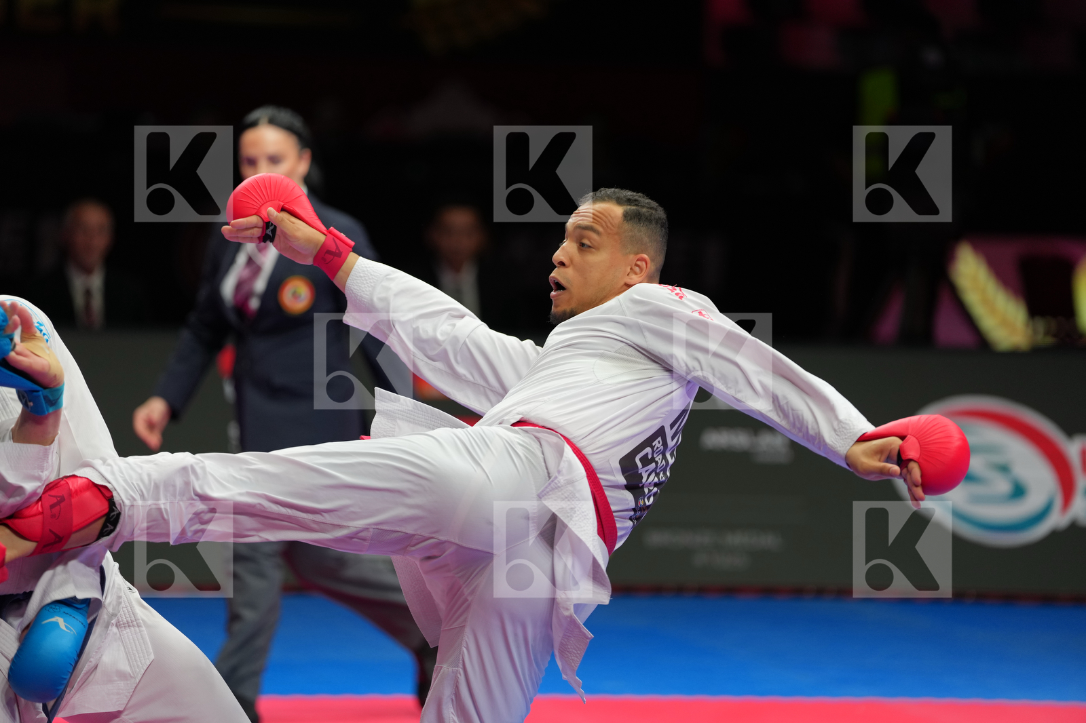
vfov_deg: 7.6
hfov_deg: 11.4
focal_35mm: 180
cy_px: 362
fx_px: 5429
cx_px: 543
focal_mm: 180
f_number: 2.8
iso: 640
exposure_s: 1/1000
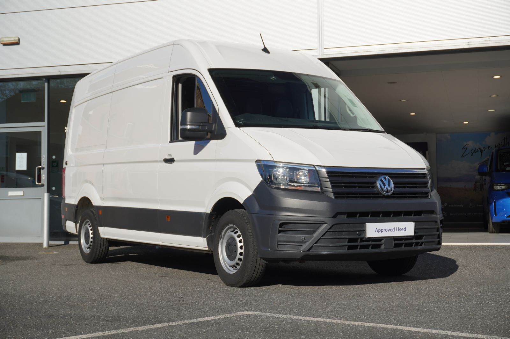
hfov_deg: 36.9
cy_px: 170
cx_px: 255
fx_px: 764
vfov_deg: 25.0
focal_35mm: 54
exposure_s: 1/320
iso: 100
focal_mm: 36
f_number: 7.1
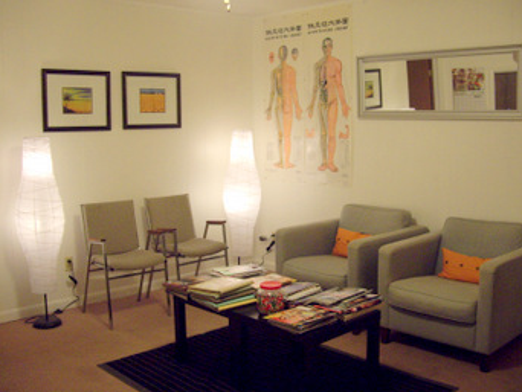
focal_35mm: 40
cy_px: 194
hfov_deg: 46.8
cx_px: 273
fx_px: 604
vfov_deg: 36.0
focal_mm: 7.9
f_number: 2.8
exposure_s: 1/40
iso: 200
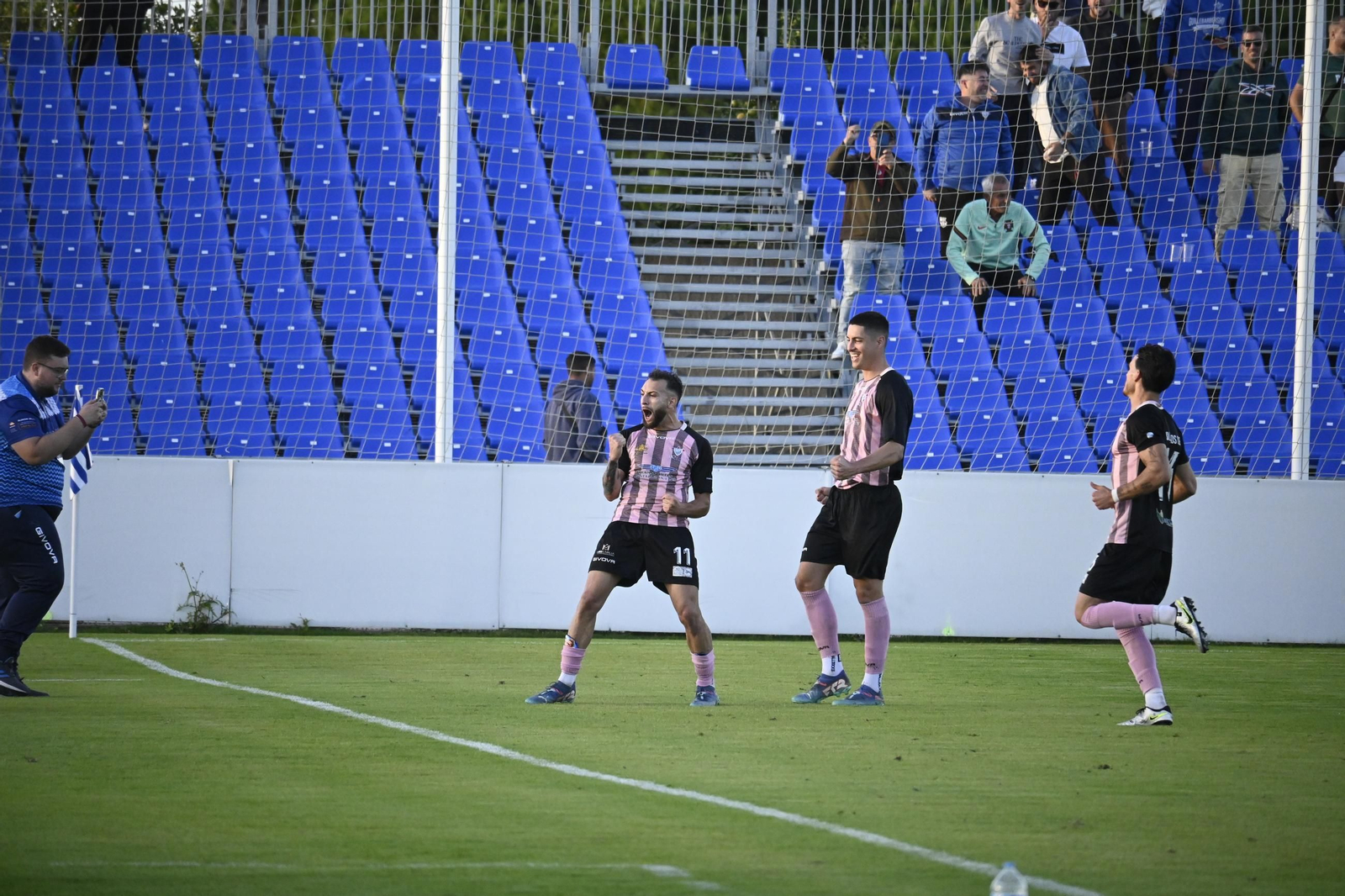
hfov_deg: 5.5
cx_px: 672
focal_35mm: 375
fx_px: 14007
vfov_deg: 3.7
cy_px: 448
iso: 3200
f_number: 6.3
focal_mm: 250
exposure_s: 1/1250
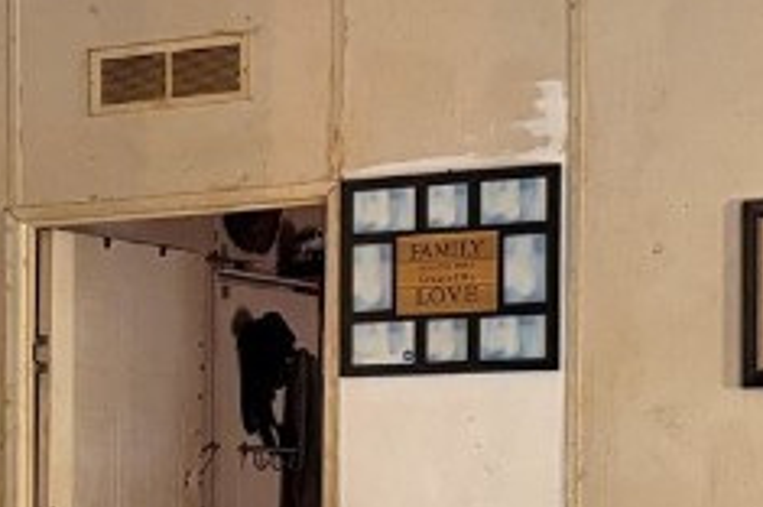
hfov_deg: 16.7
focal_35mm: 118
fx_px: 2497
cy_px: 611
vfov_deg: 11.4
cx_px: -114
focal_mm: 5.96
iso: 500
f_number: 1.6
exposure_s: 1/30
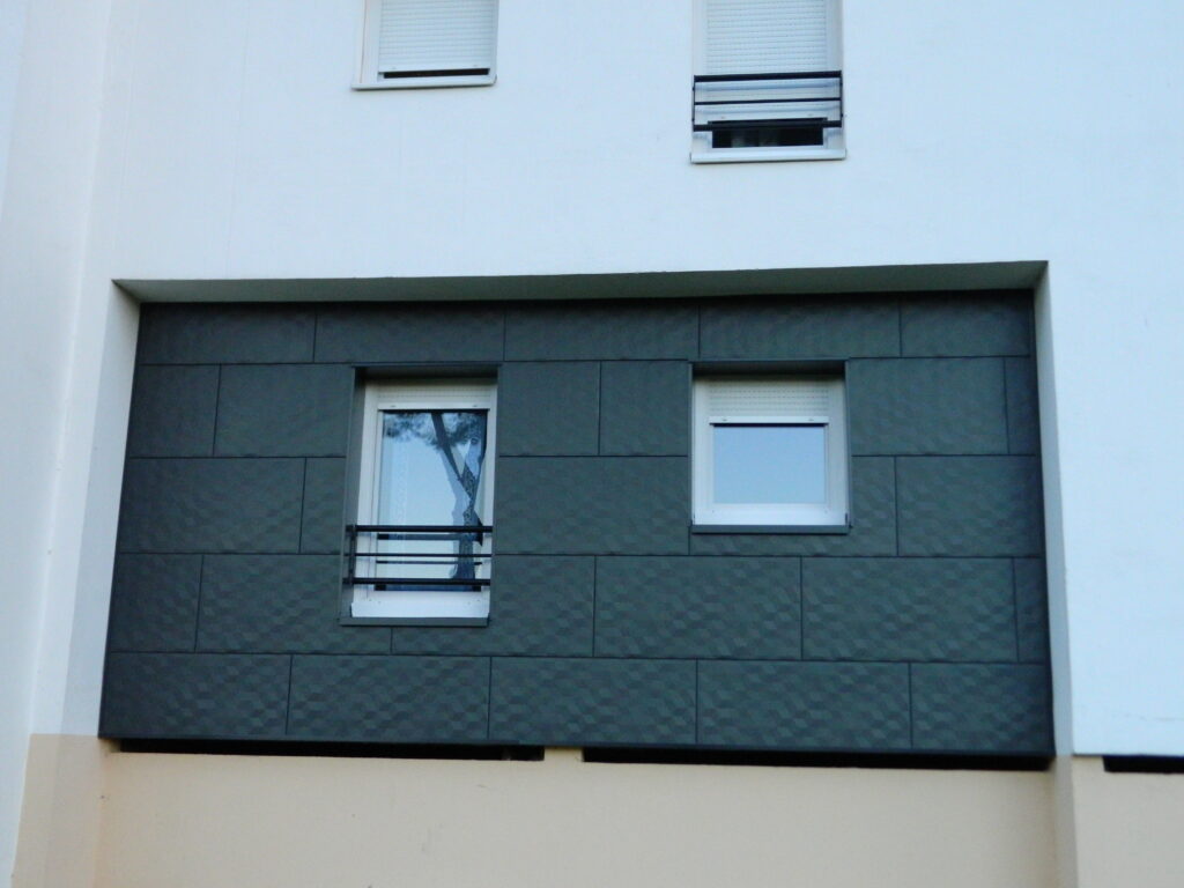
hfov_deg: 45.8
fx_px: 1402
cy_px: 444
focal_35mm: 41
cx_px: 592
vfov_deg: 35.1
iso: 400
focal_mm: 7.3
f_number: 3.5
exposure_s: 1/200
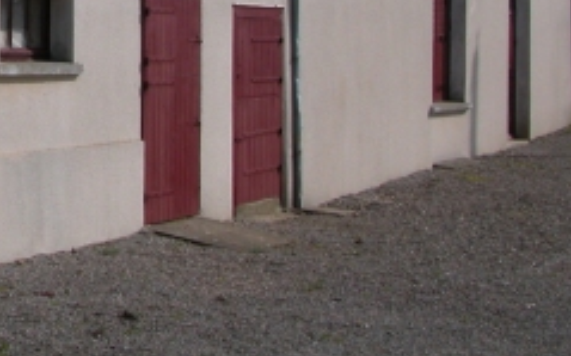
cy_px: -139
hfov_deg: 18.4
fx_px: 1648
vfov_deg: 11.9
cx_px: -162
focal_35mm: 106
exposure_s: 1/373
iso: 100
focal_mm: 8.9
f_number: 8
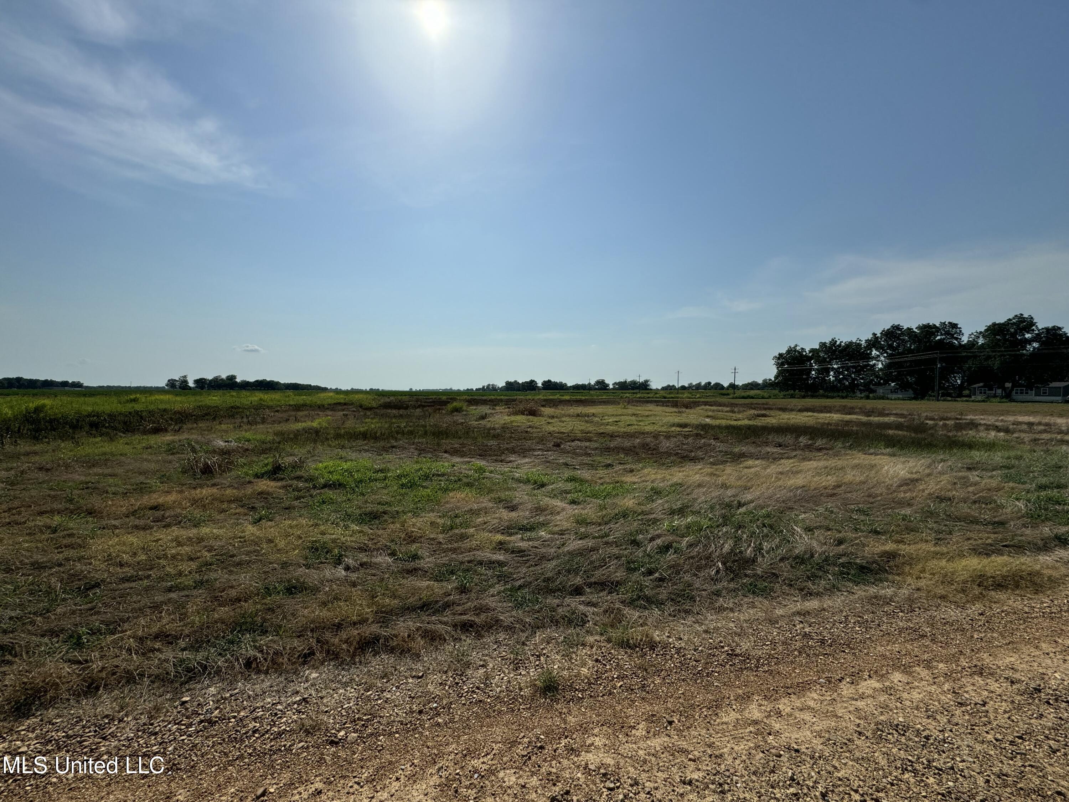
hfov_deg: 102.1
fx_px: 432
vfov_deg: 85.7
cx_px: 534
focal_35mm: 14
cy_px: 401
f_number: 2.2
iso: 32
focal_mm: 2.22
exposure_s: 1/4630
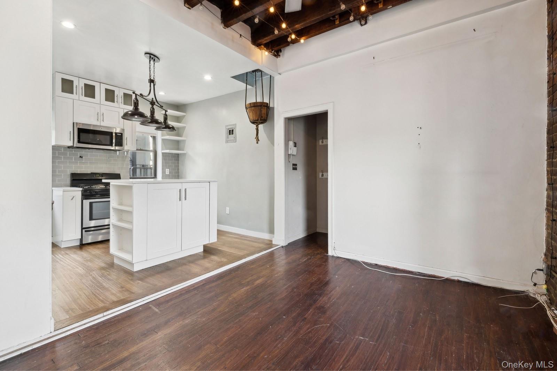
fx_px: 232
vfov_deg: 77.2
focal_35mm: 15
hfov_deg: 100.4
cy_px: 186
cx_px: 278
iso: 320
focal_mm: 15
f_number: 14
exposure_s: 1/4
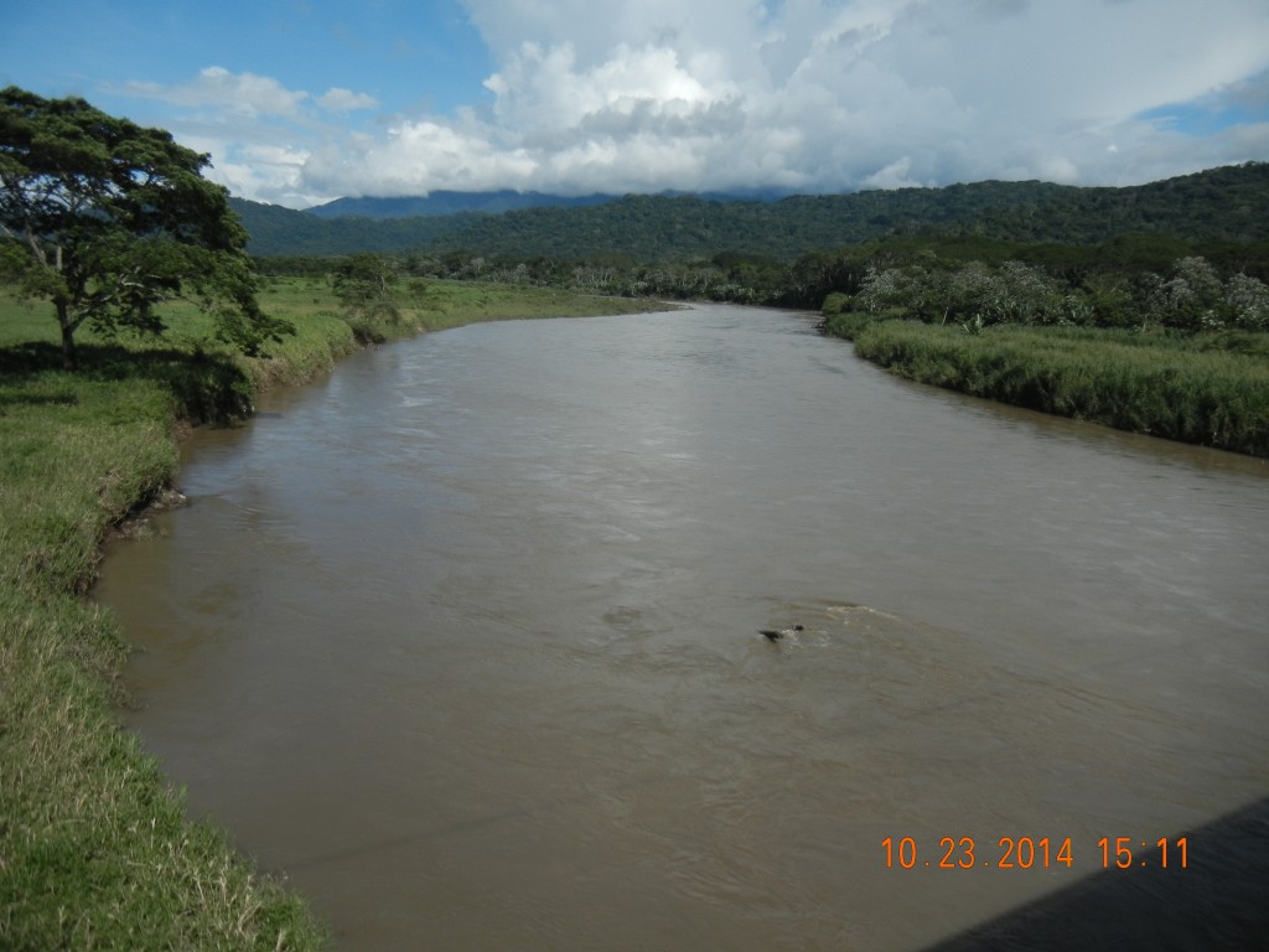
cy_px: 476
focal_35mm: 30
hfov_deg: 60.0
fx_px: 1100
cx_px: 634
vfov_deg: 46.8
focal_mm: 5.4
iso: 160
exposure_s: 1/780
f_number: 7
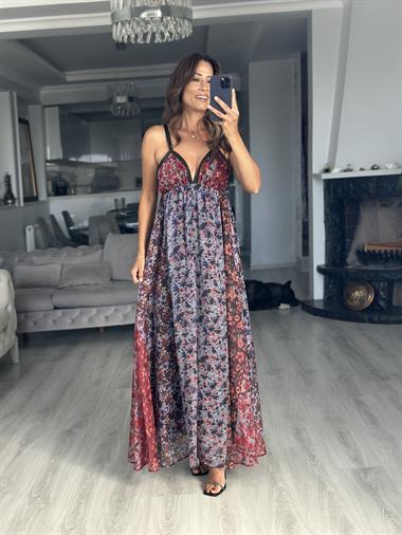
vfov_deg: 39.6
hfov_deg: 30.3
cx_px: 201
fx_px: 743
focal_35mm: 48
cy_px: 268
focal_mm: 6.86
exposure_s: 1/127
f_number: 1.78
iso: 125
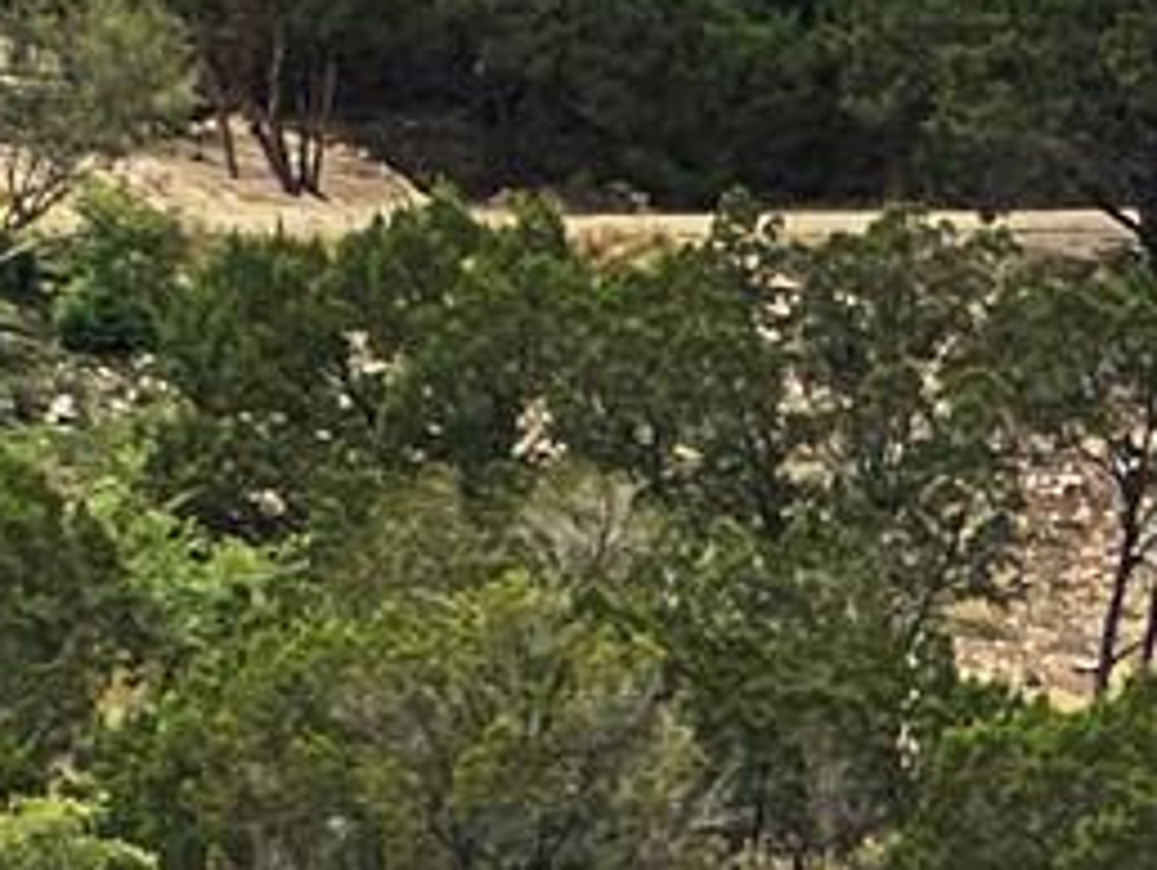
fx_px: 20441
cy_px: 300
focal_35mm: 611
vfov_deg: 2.4
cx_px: 2390
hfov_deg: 3.2
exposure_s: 1/900
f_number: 2.8
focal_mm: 9
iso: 32
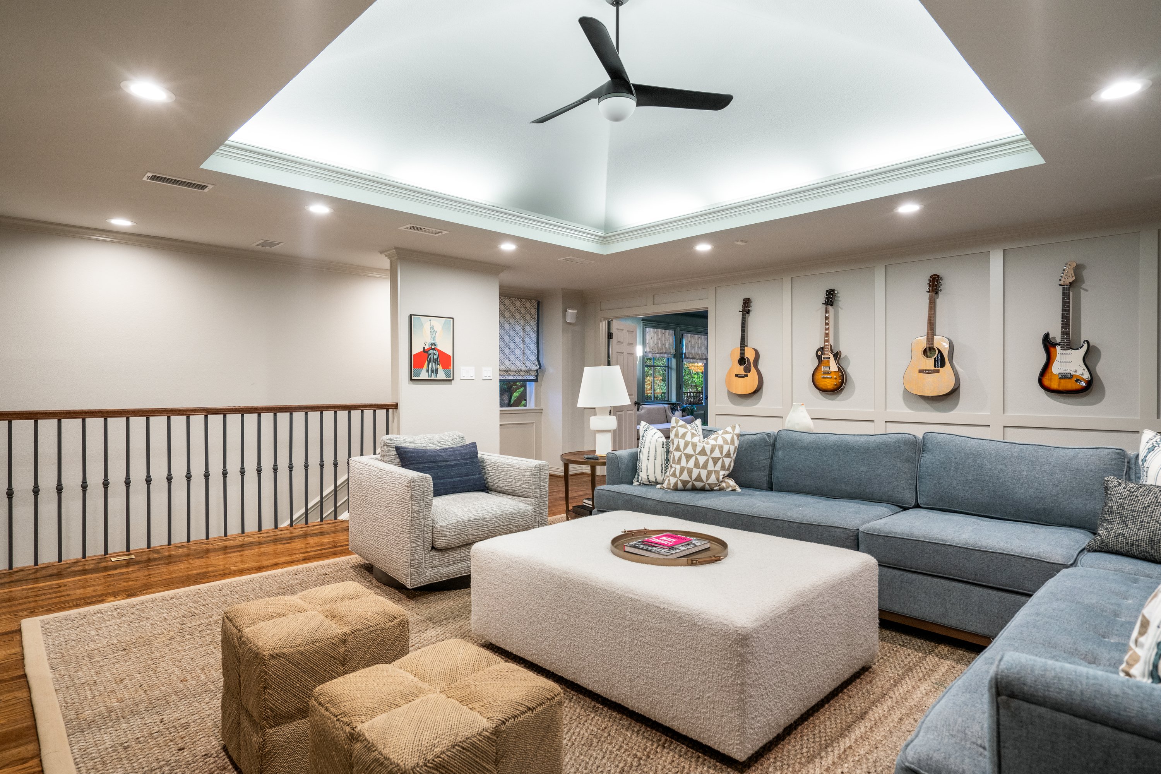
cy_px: 387
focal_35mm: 19
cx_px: 580
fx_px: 613
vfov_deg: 64.6
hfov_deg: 86.9
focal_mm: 19
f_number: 5.6
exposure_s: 1/8
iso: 800
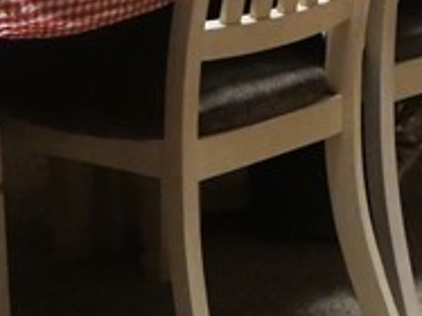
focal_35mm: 186
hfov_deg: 10.6
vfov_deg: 7.8
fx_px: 2266
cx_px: 329
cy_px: -167
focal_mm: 17
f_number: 3.8
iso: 3200
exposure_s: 1/40
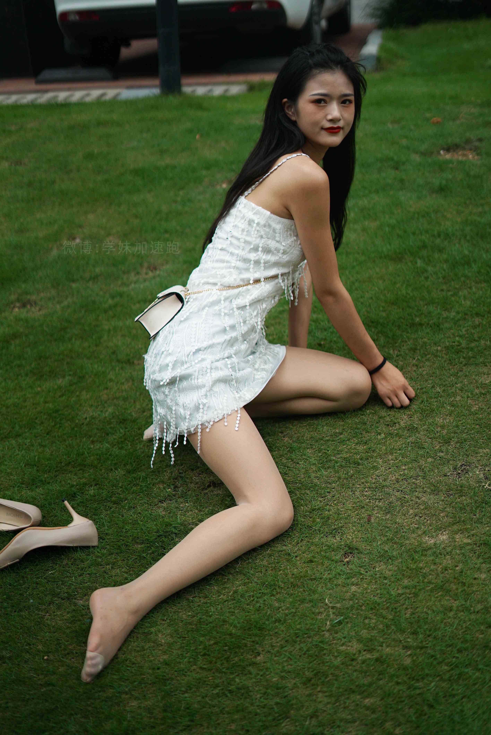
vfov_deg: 39.6
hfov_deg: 27.0
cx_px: 246
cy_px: 368
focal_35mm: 50
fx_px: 1022
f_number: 1.8
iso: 250
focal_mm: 50
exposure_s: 1/6400
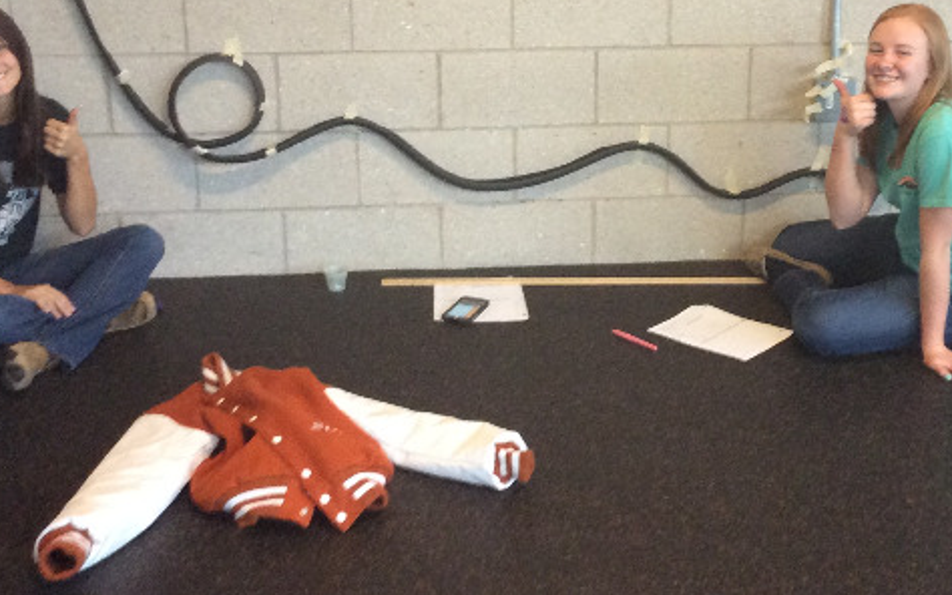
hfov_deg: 34.5
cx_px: 564
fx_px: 1530
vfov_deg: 21.9
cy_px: 175
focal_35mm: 59
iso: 200
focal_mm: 3.3
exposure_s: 1/24
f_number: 2.4
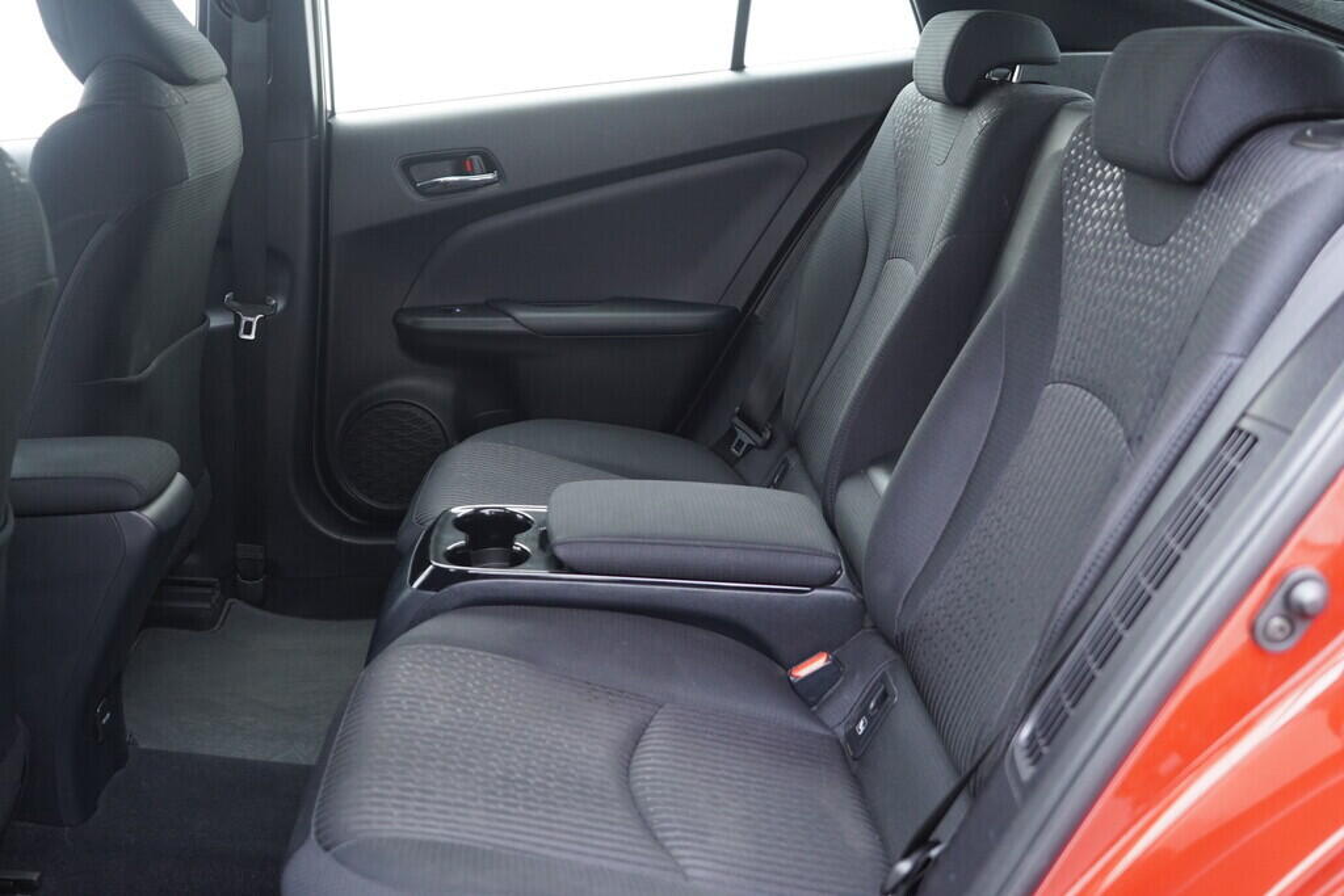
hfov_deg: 53.1
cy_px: 448
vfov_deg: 36.9
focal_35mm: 36
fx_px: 1344
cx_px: 672
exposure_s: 1/40
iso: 640
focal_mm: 24
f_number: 2.8
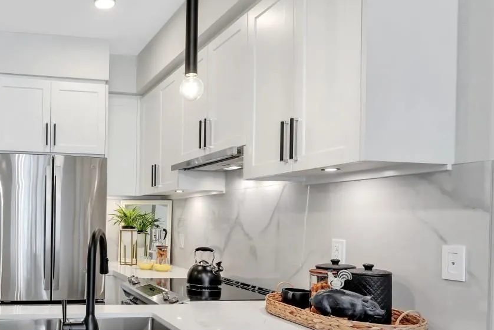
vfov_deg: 42.2
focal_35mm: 31
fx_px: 422
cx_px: 67
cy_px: 213
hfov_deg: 54.4
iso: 400
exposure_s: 1/25
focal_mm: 15.9
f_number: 8
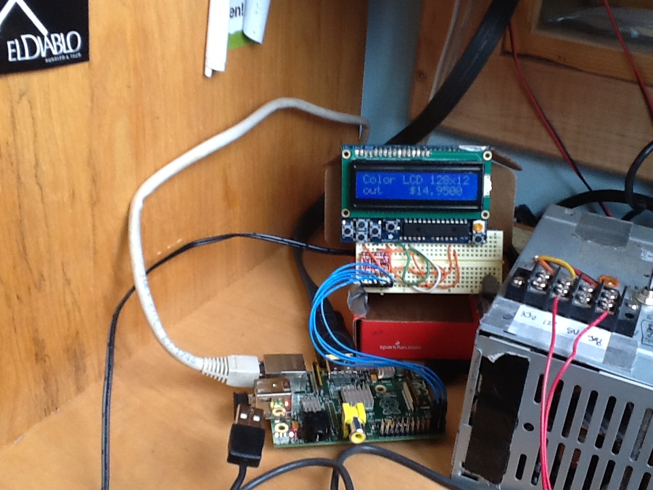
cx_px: 326
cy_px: 245
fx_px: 830
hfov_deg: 42.9
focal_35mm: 44
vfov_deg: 32.9
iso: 50
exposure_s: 1/60
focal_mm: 2.03
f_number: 2.4
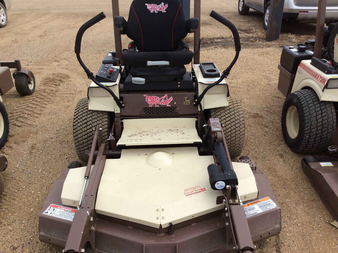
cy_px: 126
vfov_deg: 44.1
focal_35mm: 32
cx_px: 169
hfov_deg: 56.9
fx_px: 312
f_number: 2.4
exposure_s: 1/1431
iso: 32
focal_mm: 3.3
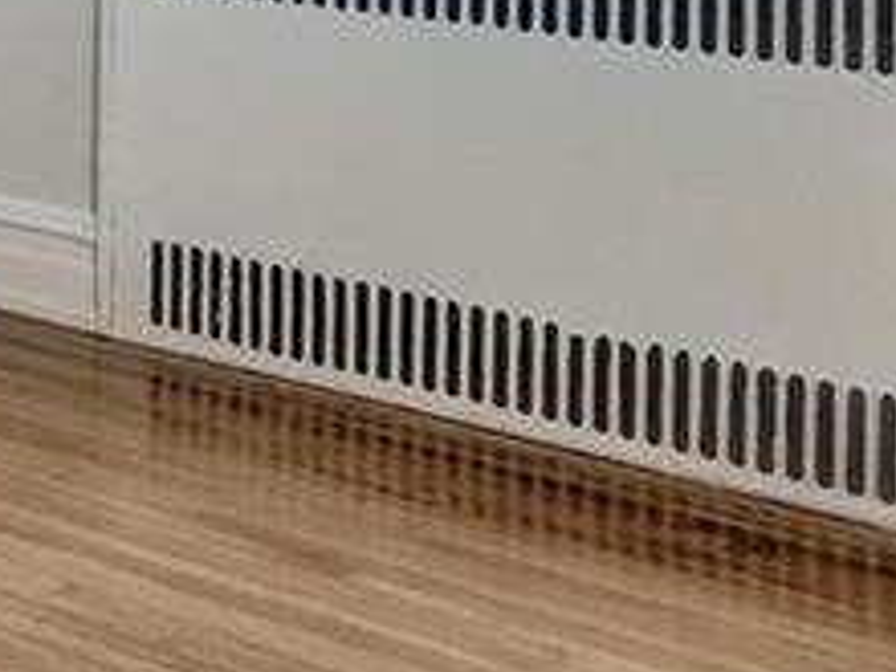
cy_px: -297
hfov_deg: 17.2
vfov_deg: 19.5
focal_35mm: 67
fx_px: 1734
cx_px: -1034
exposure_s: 1/13
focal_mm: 10
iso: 800
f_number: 9
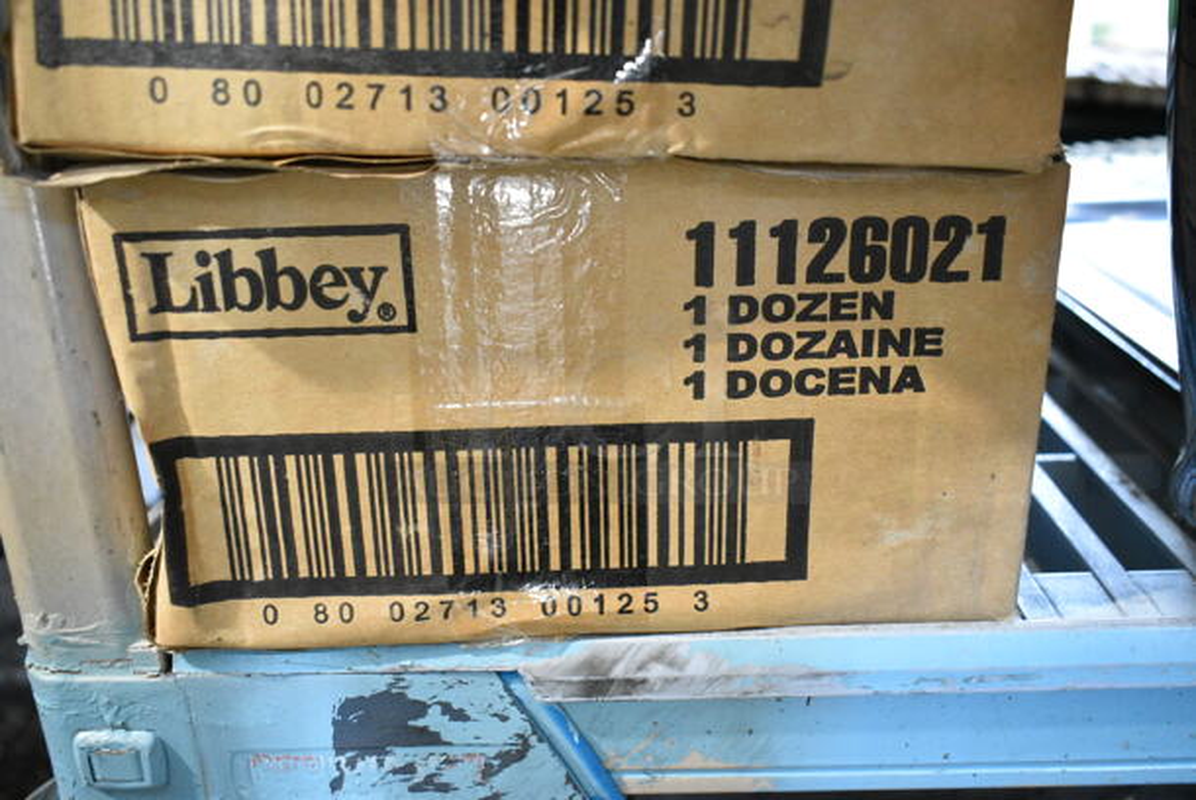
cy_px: 400
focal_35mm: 34
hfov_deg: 55.1
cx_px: 598
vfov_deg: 38.4
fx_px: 1147
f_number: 3.8
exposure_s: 1/40
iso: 3600
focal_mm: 23
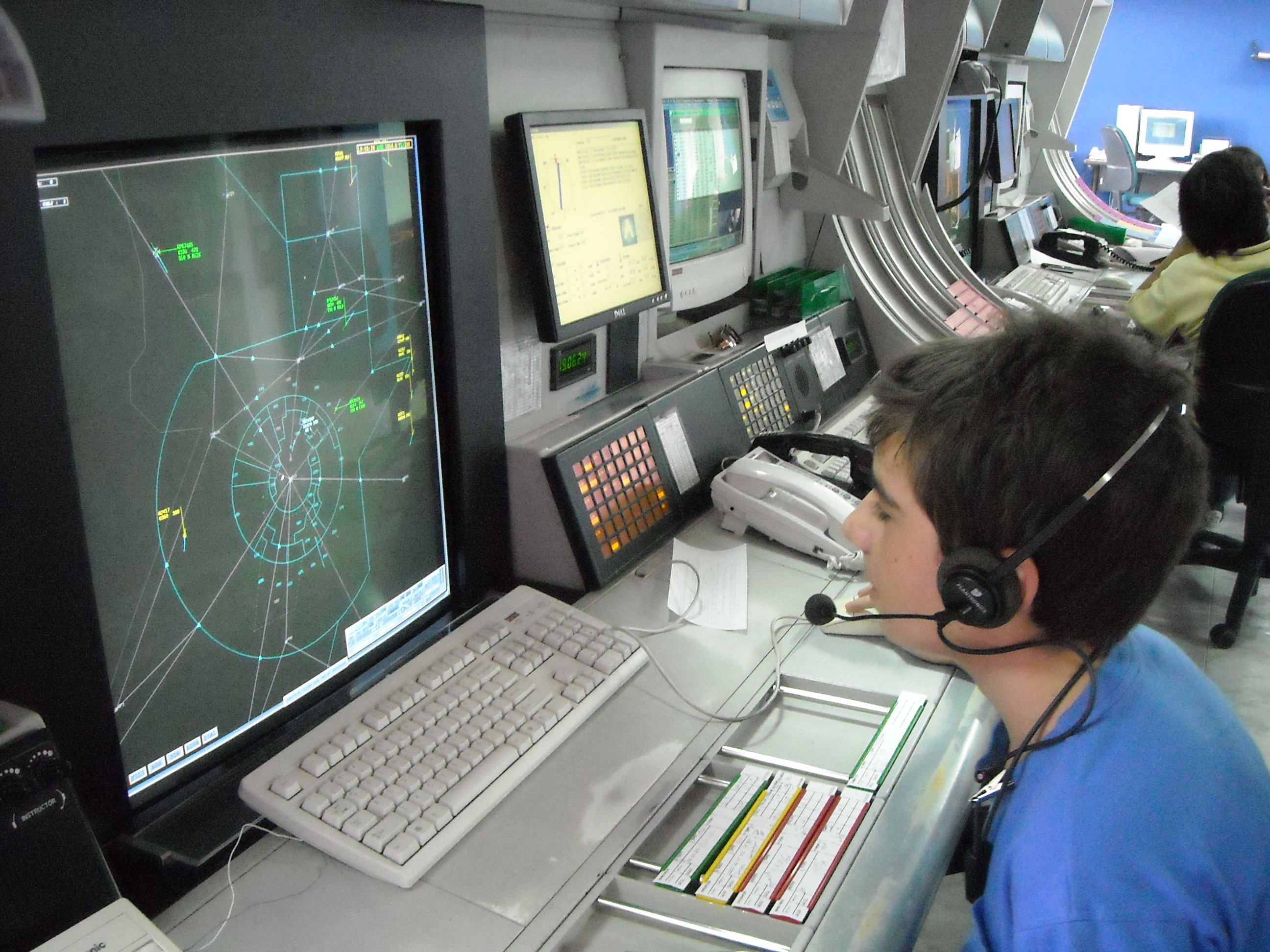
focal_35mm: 35
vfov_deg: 40.7
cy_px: 476
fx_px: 1284
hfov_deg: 52.6
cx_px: 635
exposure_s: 1/19
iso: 800
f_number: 2.8
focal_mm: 5.7
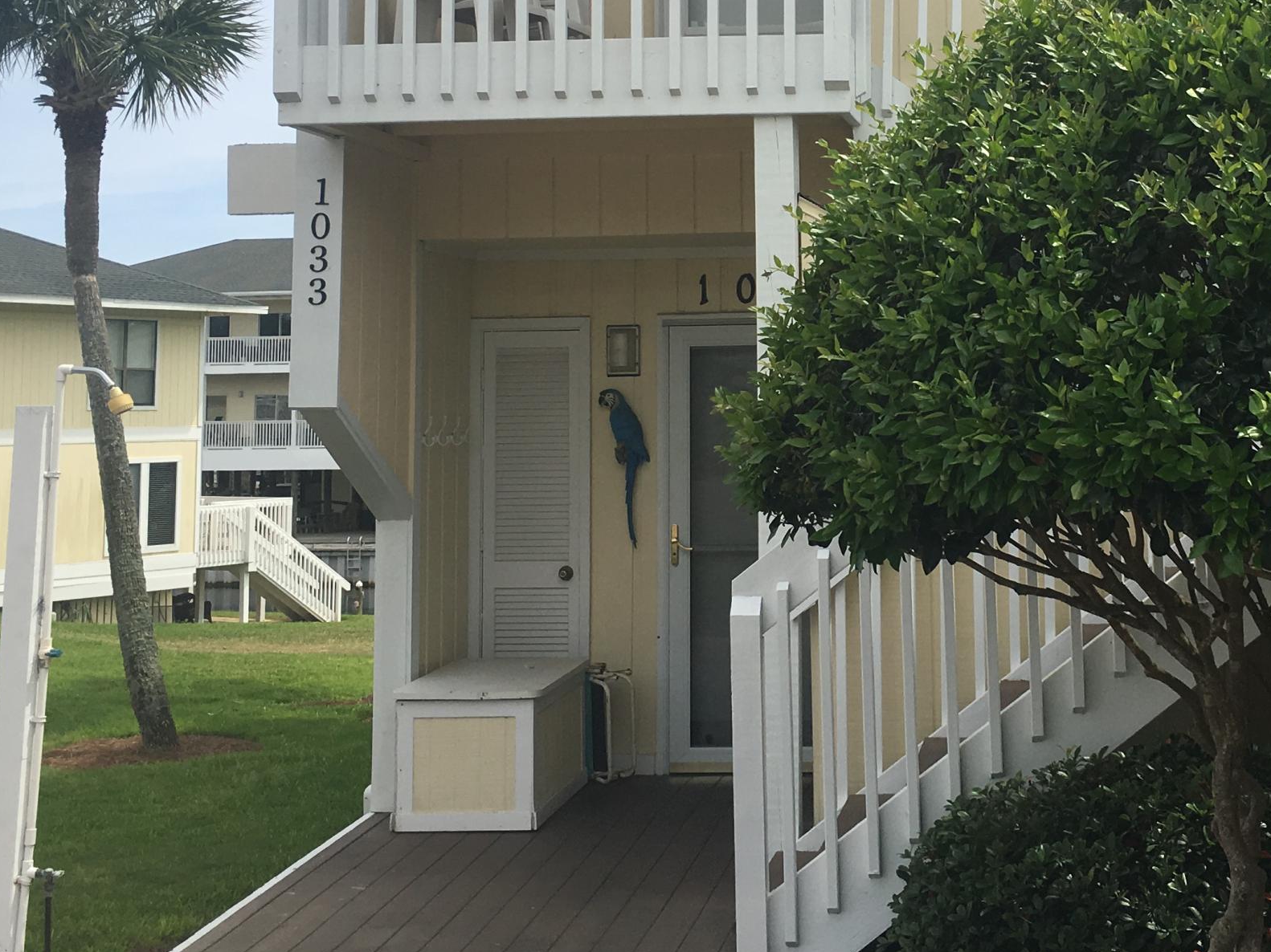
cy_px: 246
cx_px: 930
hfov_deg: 34.3
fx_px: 2019
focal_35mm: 55
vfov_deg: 26.2
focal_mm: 4.15
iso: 25
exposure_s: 1/1570
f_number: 2.2
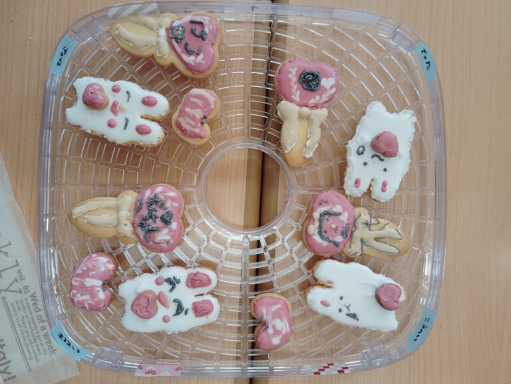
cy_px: 192
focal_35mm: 28
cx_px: 256
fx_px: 414
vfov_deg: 49.8
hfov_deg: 63.4
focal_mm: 4.22
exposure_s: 1/100
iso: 166
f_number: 1.8
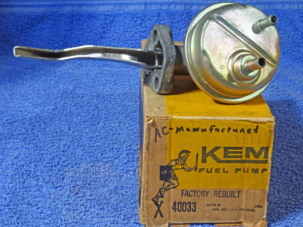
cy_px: 114
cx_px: 152
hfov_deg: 30.3
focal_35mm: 64
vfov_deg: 22.9
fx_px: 560
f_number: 4.5
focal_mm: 10.95
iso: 800
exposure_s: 1/20
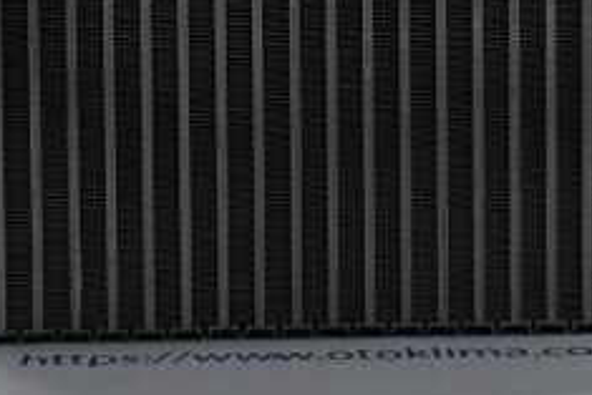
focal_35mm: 117
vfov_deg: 11.5
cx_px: 360
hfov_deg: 17.5
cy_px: -53
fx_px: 1924
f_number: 4.8
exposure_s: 1/125
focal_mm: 30.5
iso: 1100
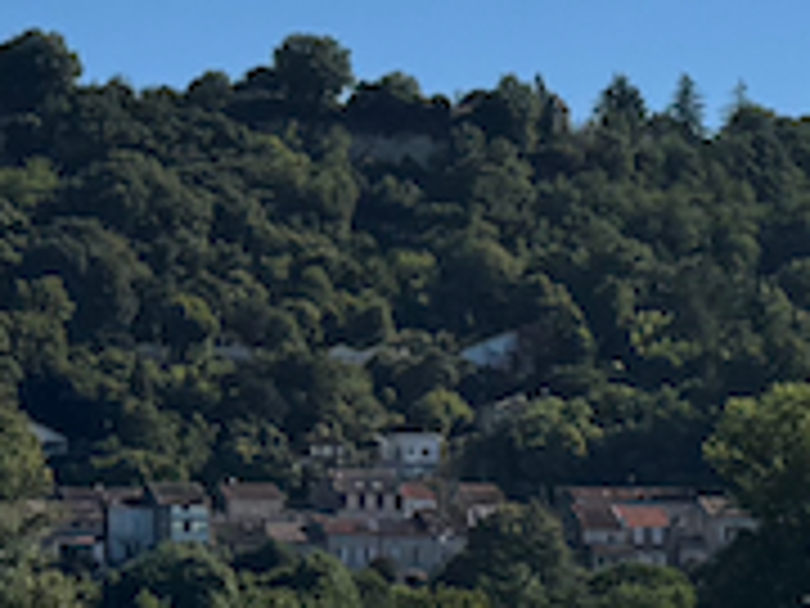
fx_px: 4001
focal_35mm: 171
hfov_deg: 11.3
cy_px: 576
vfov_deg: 8.6
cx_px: 1048
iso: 80
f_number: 1.78
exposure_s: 1/7937
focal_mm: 6.76
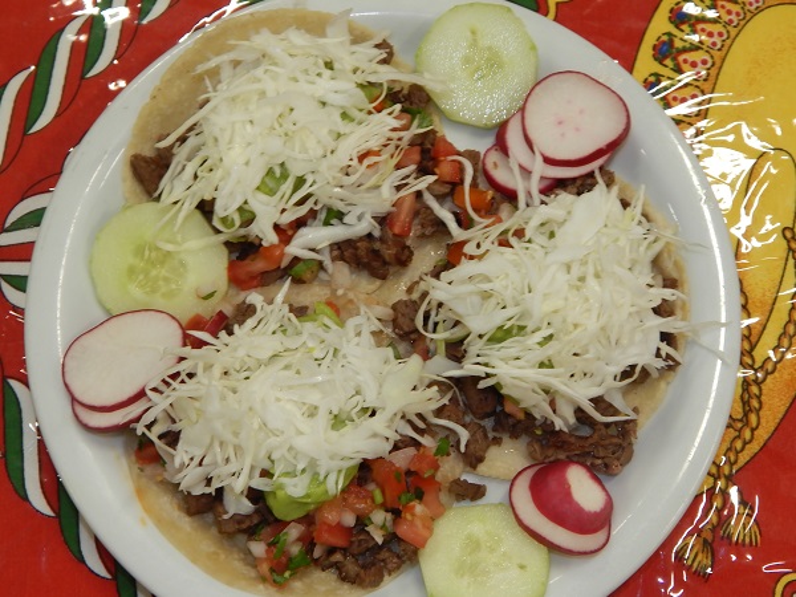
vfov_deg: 33.6
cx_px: 398
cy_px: 298
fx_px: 989
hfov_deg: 43.9
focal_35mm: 43
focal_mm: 7.7
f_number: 3.6
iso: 200
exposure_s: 1/30
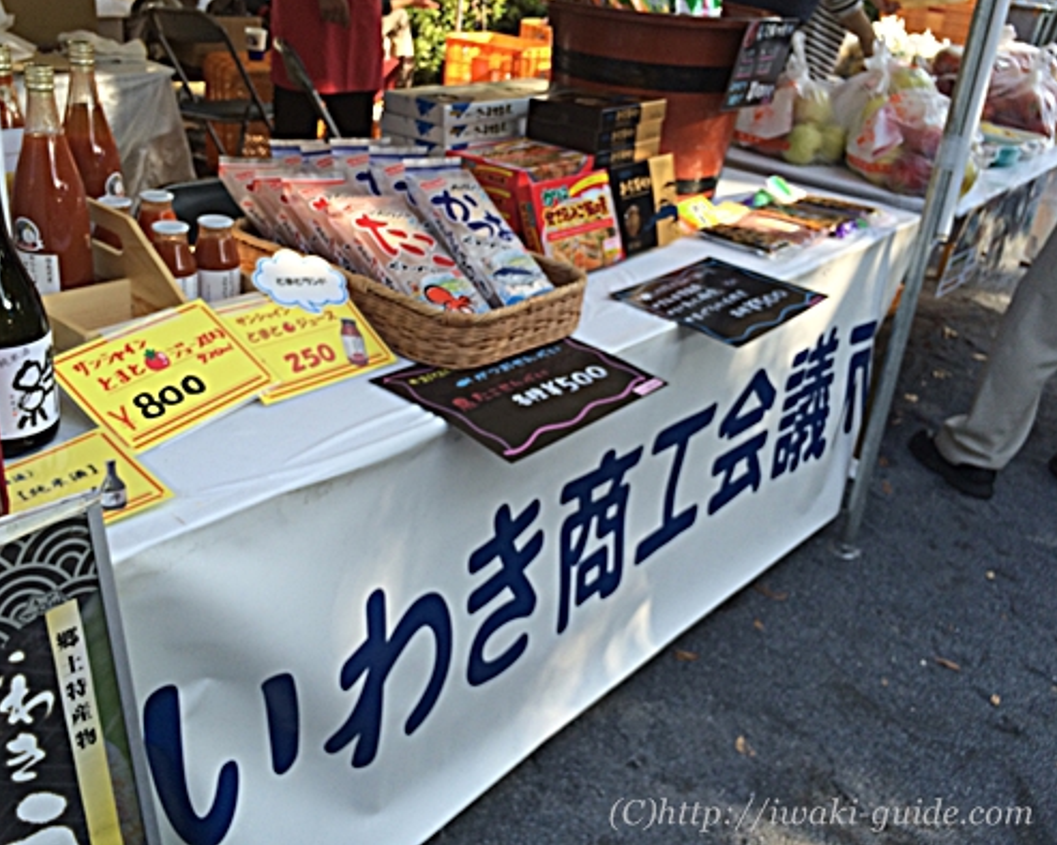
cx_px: 485
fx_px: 969
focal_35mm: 31
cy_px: 413
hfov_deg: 57.1
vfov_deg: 47.1
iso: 32
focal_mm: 4.15
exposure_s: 1/313
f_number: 2.2
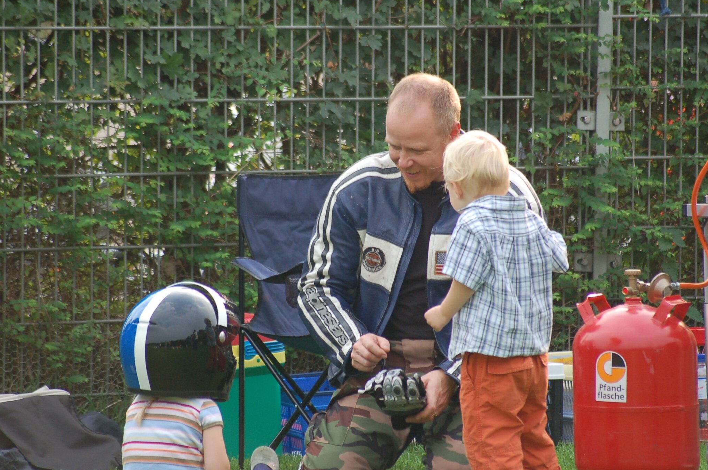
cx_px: 364
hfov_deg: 5.8
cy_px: 227
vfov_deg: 3.8
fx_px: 6989
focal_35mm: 356
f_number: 5.3
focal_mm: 220
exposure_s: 1/500
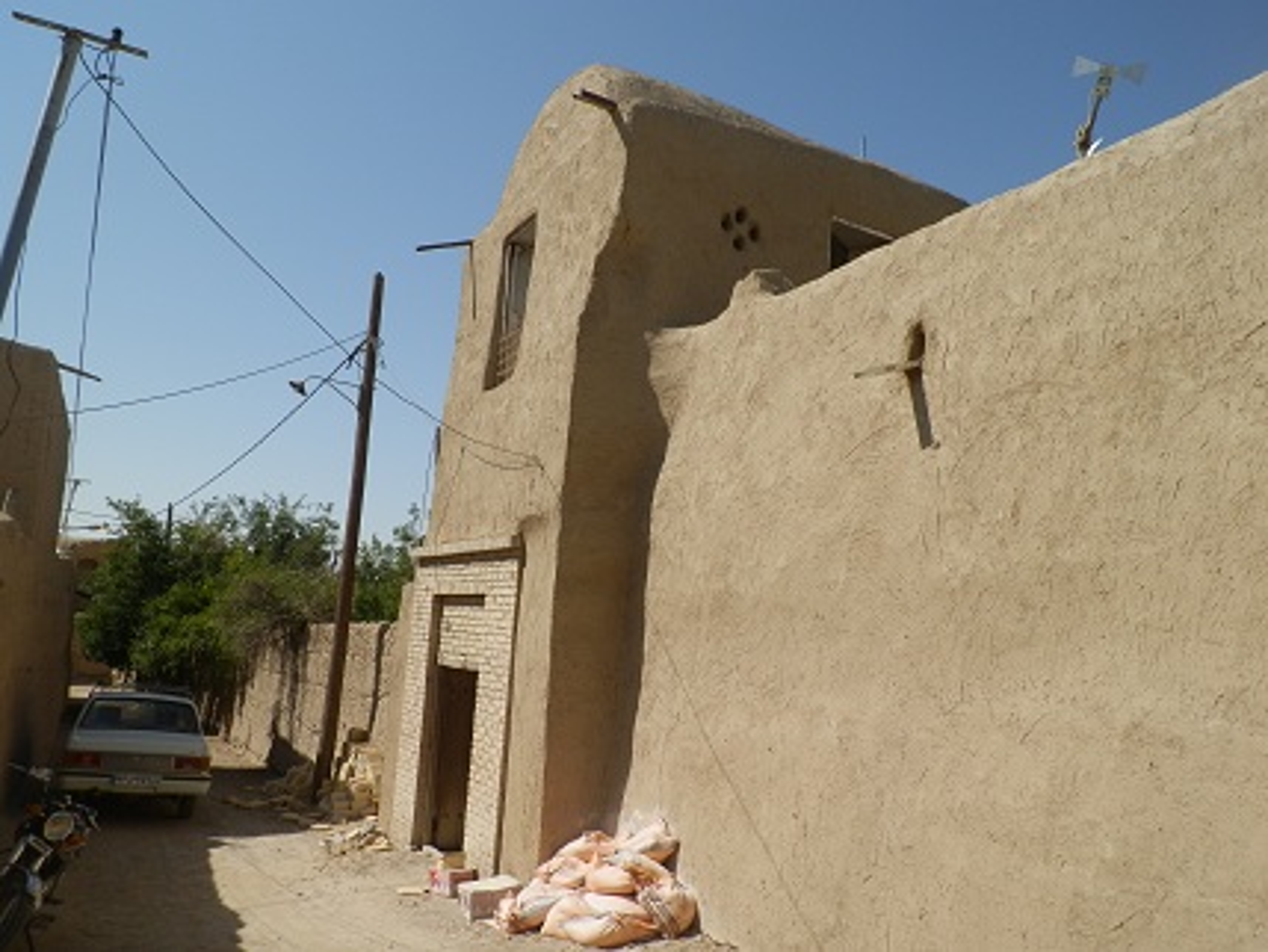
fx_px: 1026
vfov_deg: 49.8
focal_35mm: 28
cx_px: 634
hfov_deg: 63.4
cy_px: 476
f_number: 7.3
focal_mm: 5
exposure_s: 1/320
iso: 80
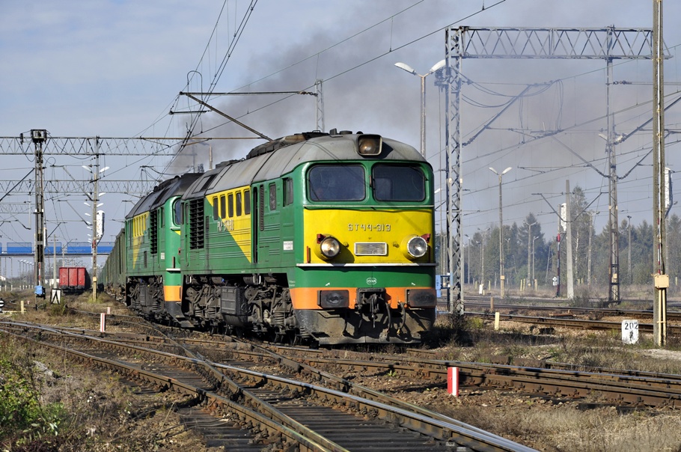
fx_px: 2125
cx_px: 340
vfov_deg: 12.1
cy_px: 226
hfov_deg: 18.2
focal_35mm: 112
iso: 200
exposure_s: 1/400
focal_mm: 75
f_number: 10
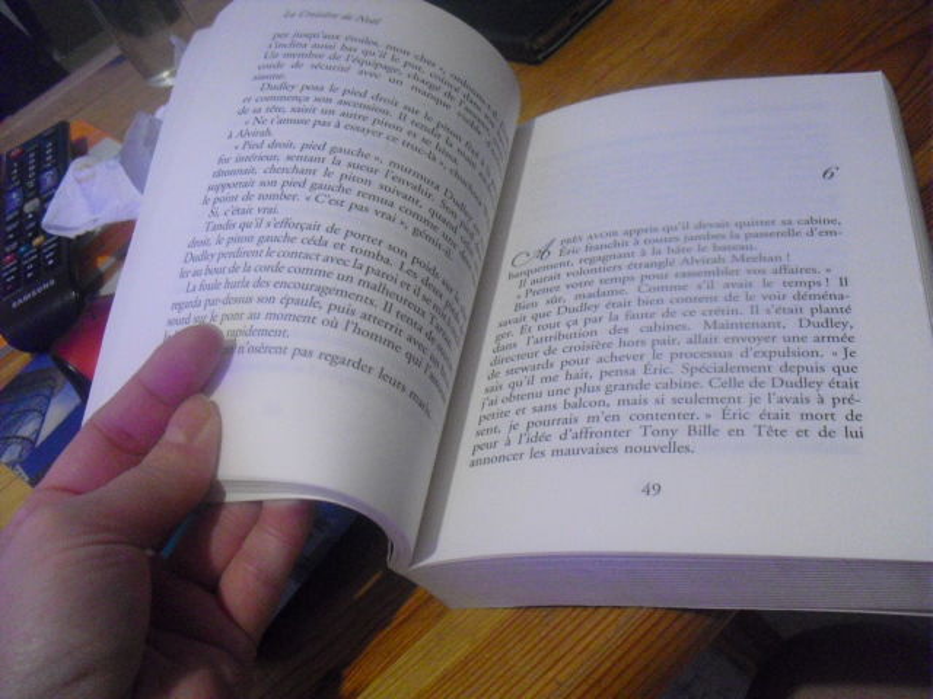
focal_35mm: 36
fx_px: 970
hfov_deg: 51.4
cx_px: 466
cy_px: 350
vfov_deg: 39.7
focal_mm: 6.3
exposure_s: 1/40
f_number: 3.1
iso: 800
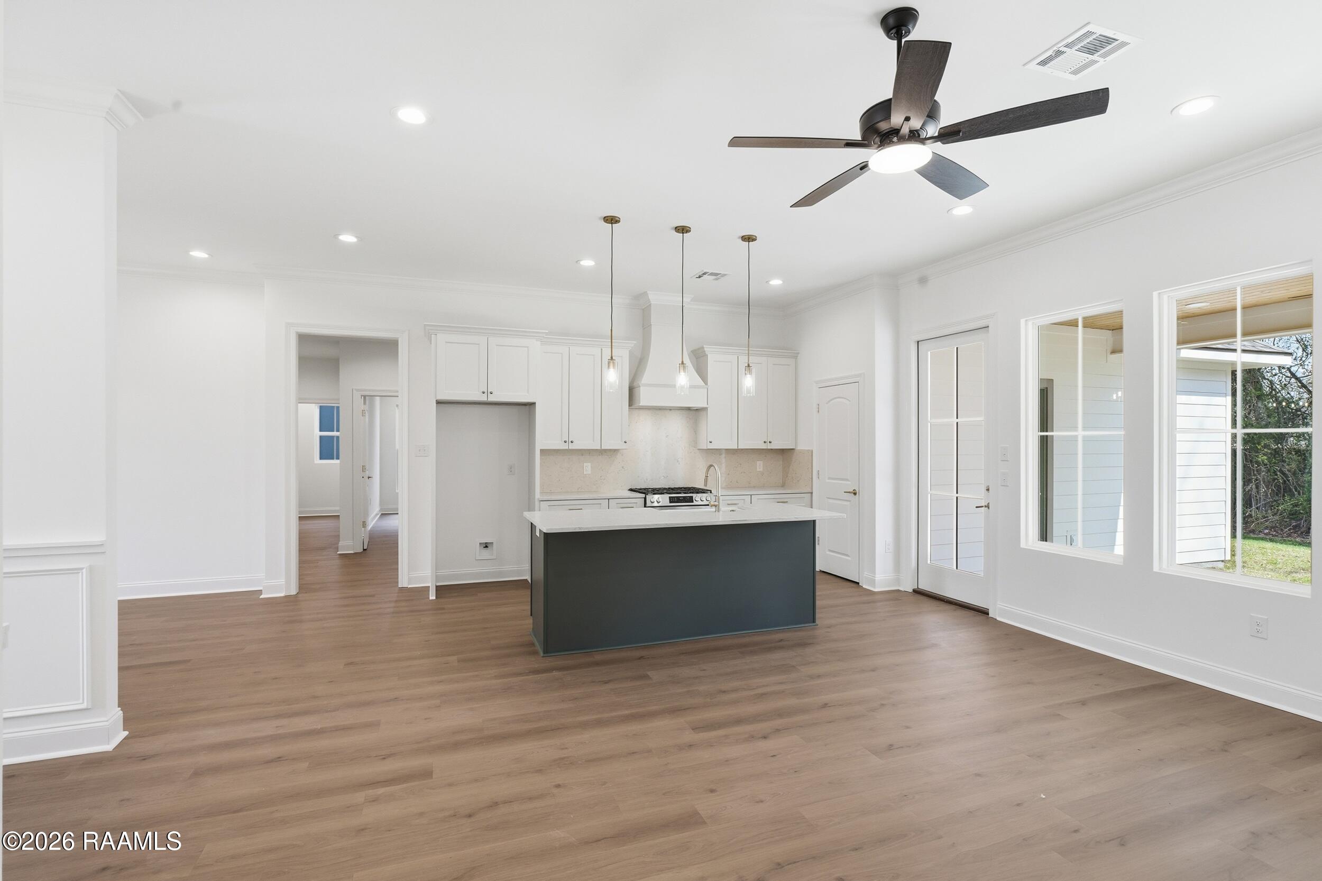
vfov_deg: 70.4
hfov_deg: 93.3
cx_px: 661
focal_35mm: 17
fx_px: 624
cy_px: 440
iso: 400
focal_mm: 17
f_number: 9
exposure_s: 1/320
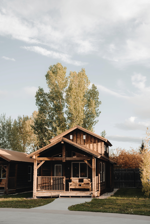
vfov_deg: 39.6
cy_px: 112
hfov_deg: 27.0
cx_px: 75
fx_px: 312
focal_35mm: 50
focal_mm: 50
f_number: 2.8
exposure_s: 1/250
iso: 64
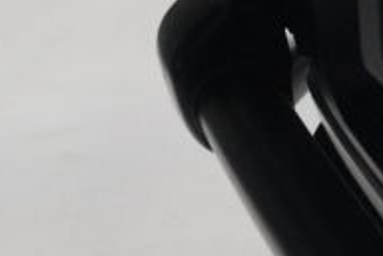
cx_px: 401
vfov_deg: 5.8
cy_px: 155
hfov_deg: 8.7
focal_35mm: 235
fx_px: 2500
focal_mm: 44
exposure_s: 1/100
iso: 12800
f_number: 5.6
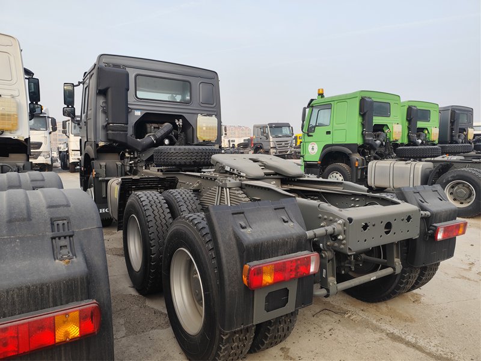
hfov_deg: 73.9
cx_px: 240
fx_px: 320
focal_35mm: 23
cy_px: 180
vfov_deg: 58.9
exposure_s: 1/256
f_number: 1.65
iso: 50
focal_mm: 6.14
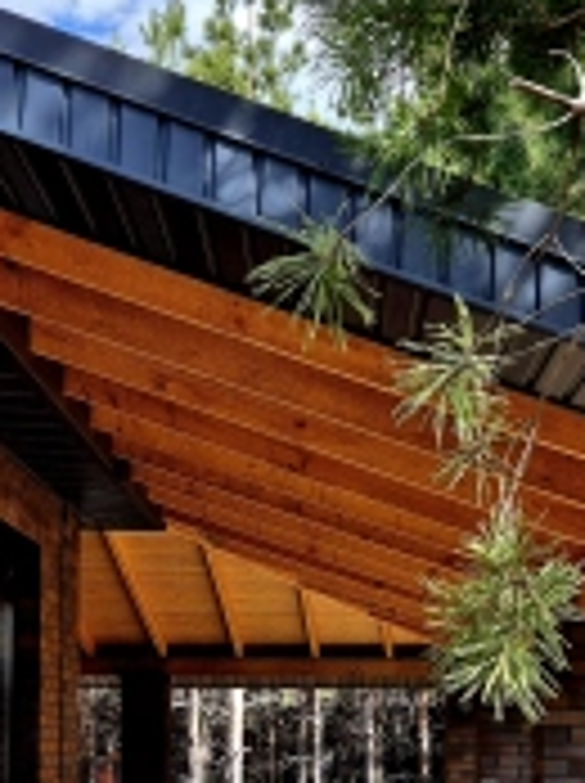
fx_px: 1400
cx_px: 416
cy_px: 724
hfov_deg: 23.4
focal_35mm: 62
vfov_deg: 29.7
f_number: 1.8
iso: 25
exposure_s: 1/1250
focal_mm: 5.4
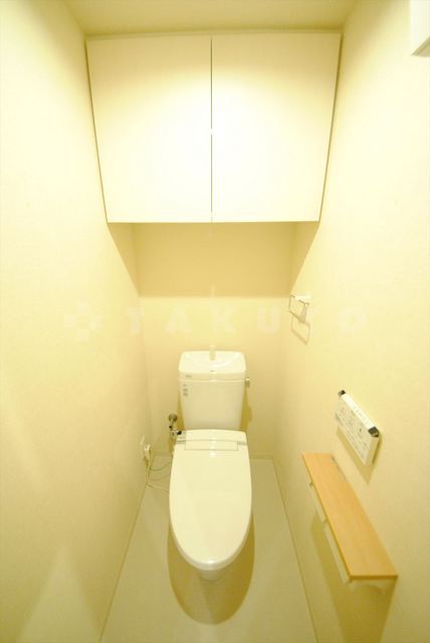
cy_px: 322
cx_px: 215
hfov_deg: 90.1
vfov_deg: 112.6
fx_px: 215
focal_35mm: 12
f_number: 4.5
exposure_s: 1/25
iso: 1600
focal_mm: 8
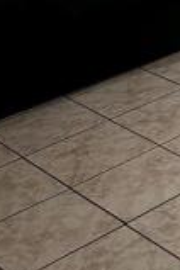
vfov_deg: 17.0
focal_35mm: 113
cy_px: -85
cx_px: 436
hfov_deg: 10.4
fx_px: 847
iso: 320
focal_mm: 6.86
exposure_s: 1/60
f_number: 1.78
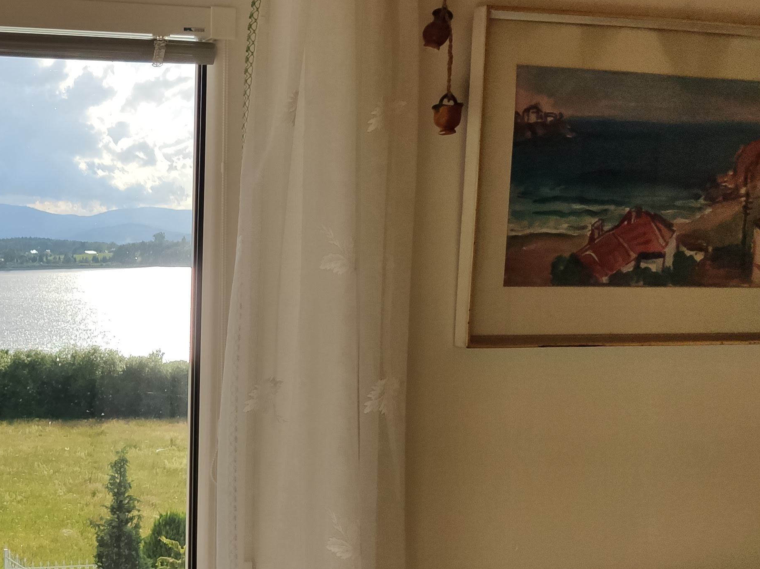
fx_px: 1251
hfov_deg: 30.7
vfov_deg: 25.5
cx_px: -48
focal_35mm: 57
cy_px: 387
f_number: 1.75
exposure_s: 1/2445
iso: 112
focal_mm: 4.75
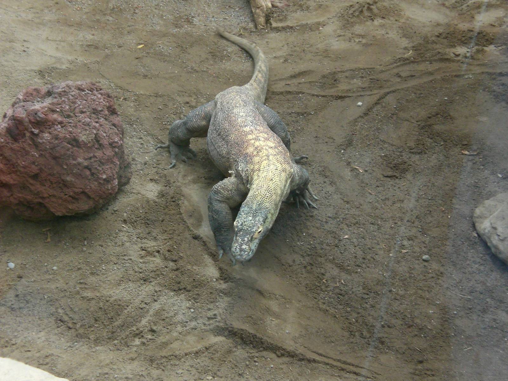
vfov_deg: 17.0
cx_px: 254
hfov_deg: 22.5
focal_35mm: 87
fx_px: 1277
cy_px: 190
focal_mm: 14.49
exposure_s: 1/80
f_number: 5
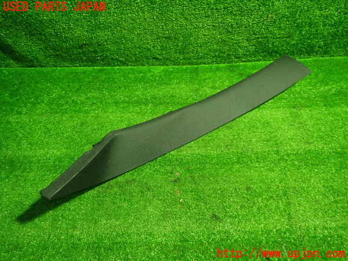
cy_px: 130
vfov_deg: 54.9
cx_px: 174
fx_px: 251
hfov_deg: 69.4
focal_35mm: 25
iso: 320
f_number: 2
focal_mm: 4.5
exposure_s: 1/30
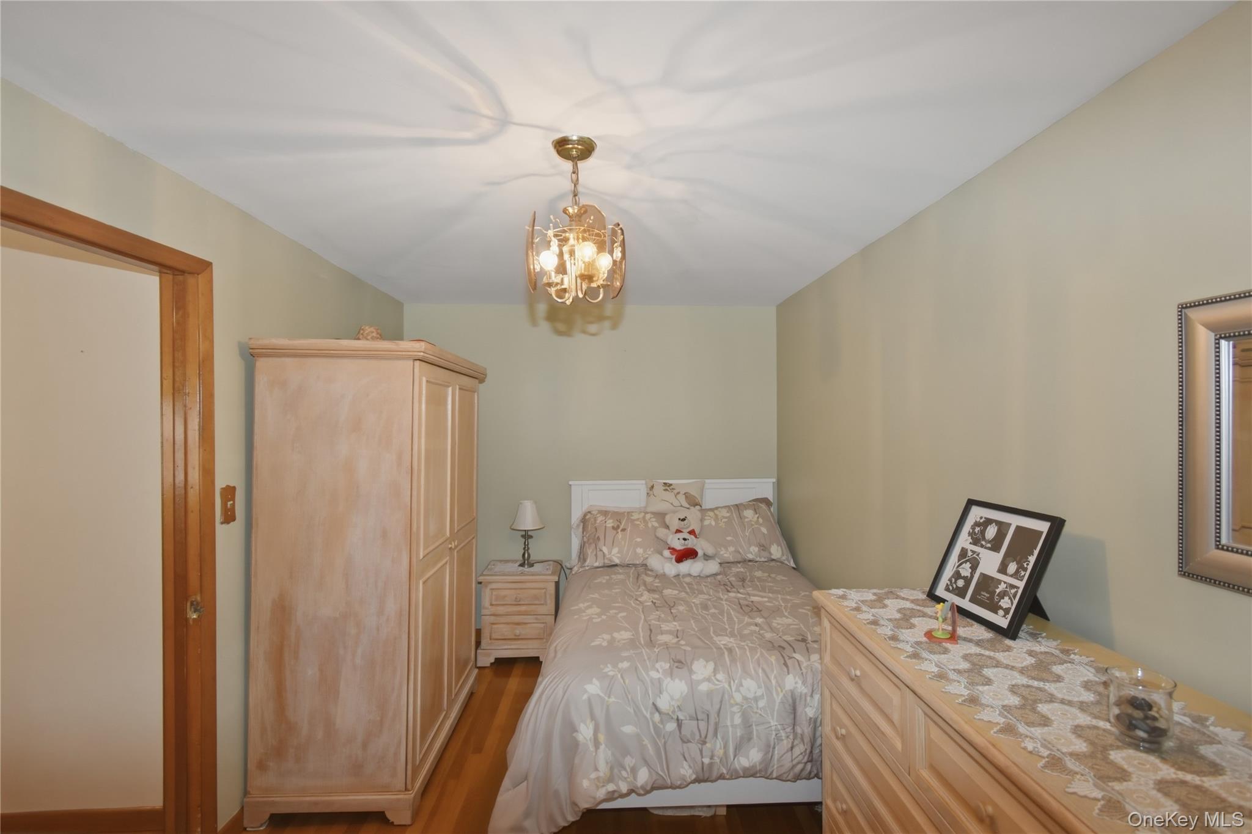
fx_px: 522
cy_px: 417
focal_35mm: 15
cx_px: 626
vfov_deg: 77.3
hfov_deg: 100.4
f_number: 4.5
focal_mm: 10
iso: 400
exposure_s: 1/60
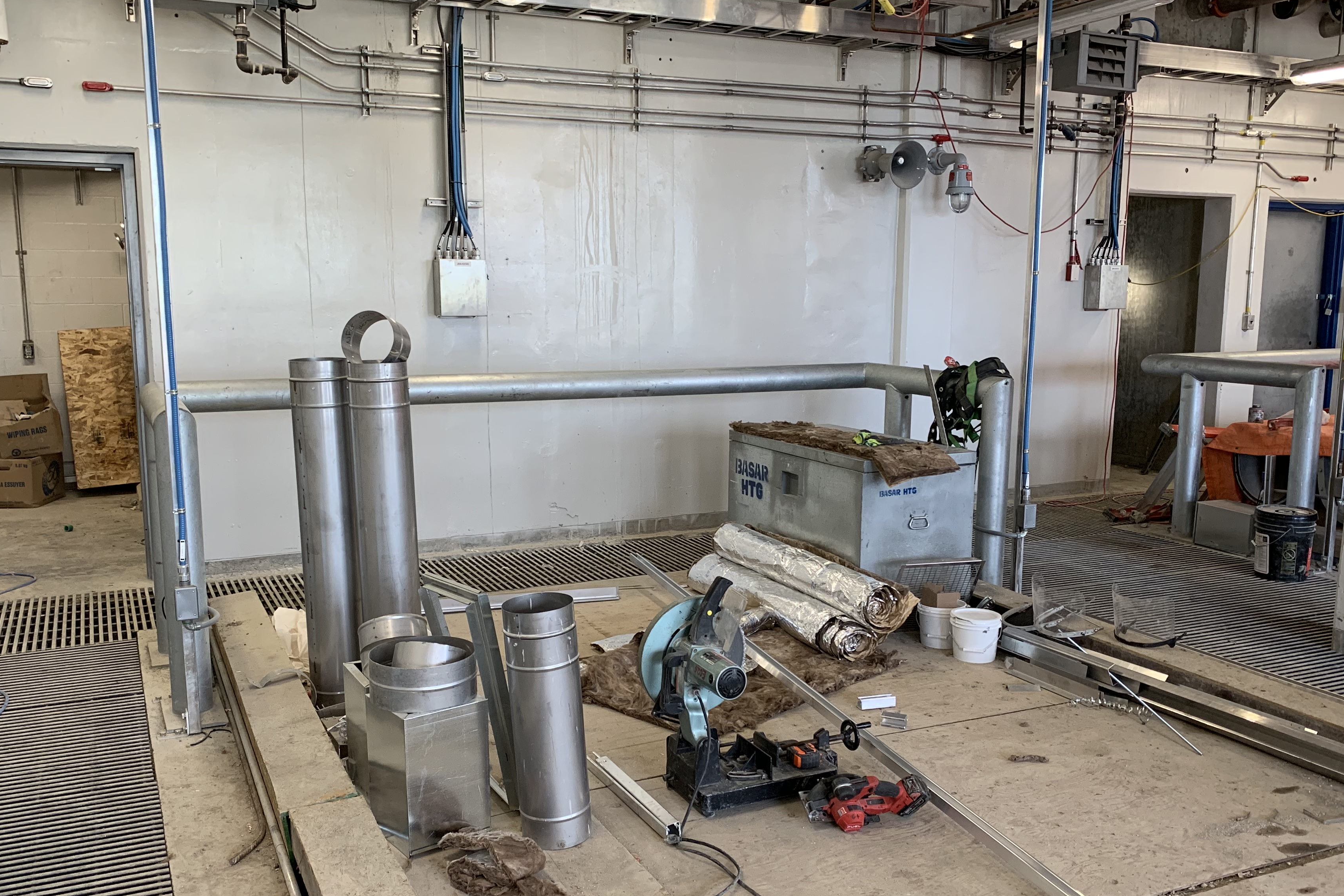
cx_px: 661
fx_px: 1195
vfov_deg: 41.1
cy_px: 491
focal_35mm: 32
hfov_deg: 58.7
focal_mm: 4.25
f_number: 1.8
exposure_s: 1/120
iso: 100
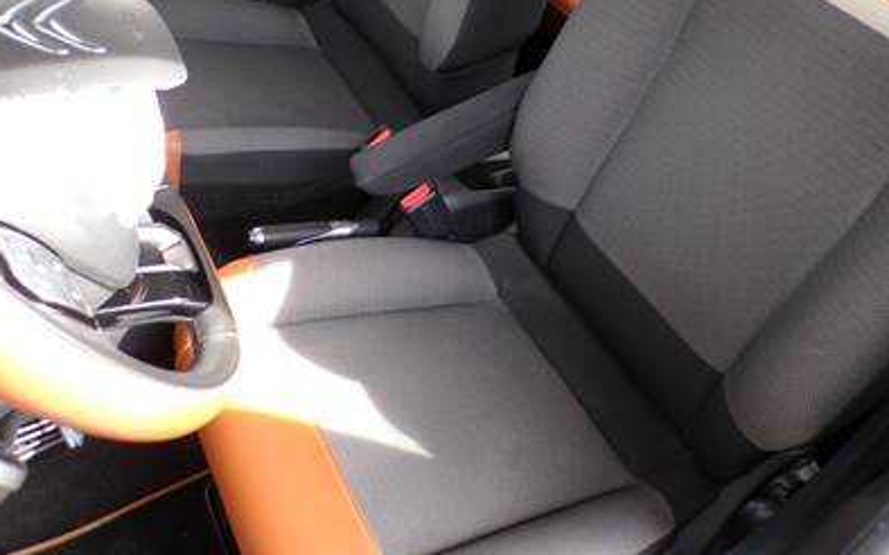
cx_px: 494
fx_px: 751
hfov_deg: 61.1
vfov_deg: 40.6
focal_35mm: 31
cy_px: 293
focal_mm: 4.3
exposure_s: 1/56
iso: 100
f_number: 3
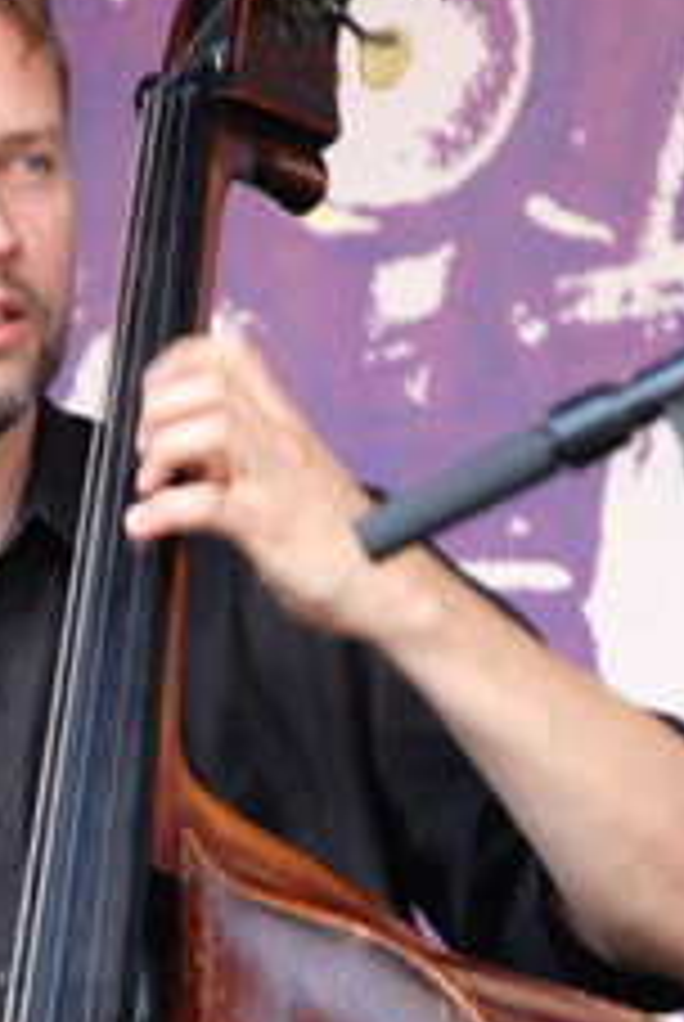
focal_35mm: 370
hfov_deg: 3.7
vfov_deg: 5.6
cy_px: 729
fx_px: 10512
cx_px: 7
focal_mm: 112
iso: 900
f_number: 5.6
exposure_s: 1/30
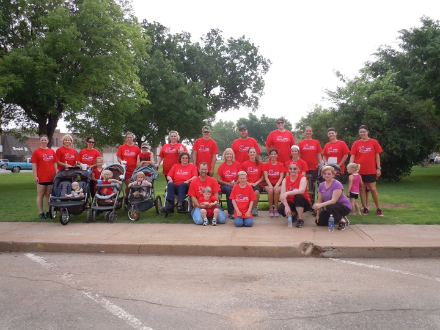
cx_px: 220
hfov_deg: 63.4
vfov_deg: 49.7
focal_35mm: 28
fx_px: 356
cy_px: 165
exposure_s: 1/400
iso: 100
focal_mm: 5
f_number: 3.7
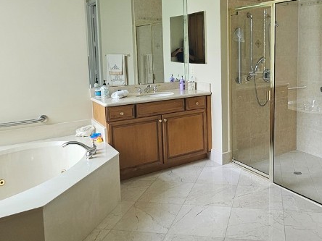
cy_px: 72
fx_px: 279
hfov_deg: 57.6
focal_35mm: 30
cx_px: 232
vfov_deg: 45.8
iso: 80
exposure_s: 1/77.4
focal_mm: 2.2
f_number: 2.2
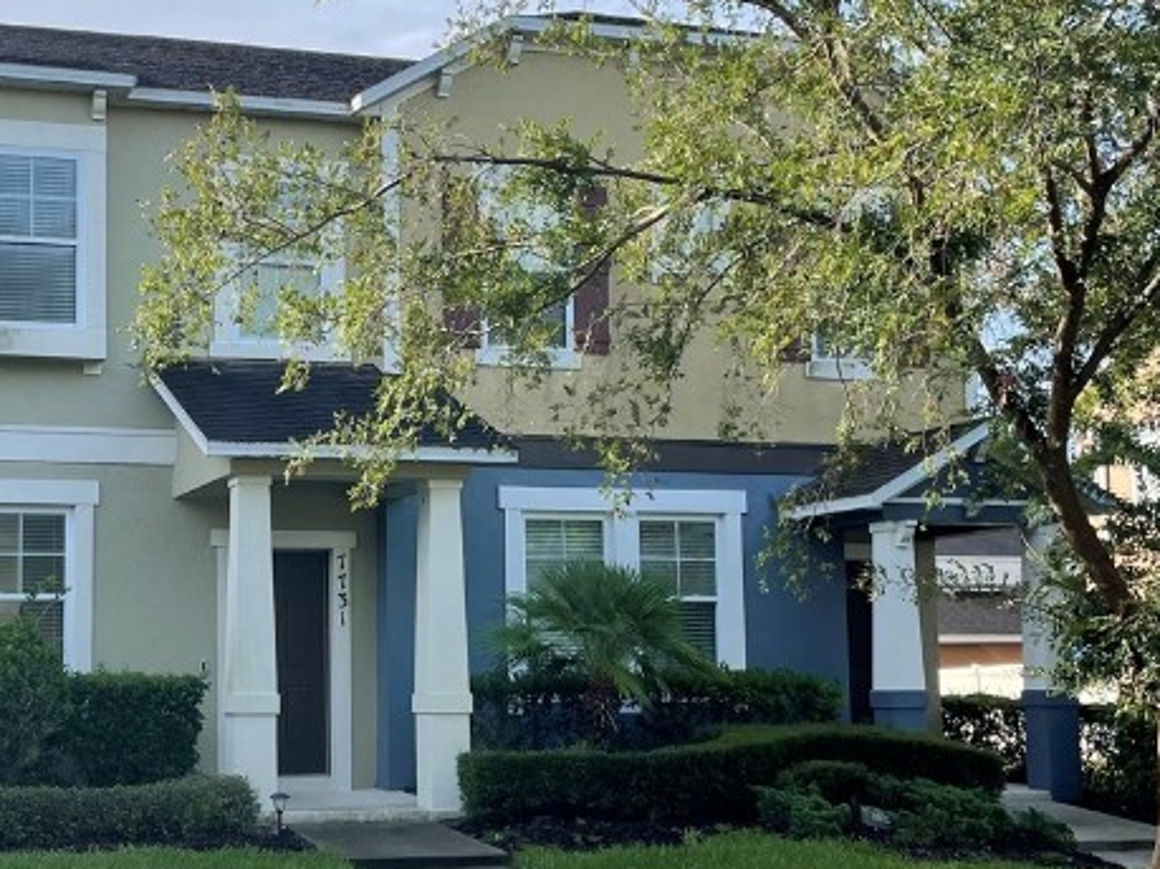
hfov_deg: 32.7
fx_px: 1943
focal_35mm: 58
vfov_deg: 25.2
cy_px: 477
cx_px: 313
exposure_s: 1/1171
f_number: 1.6
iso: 32
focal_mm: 4.2
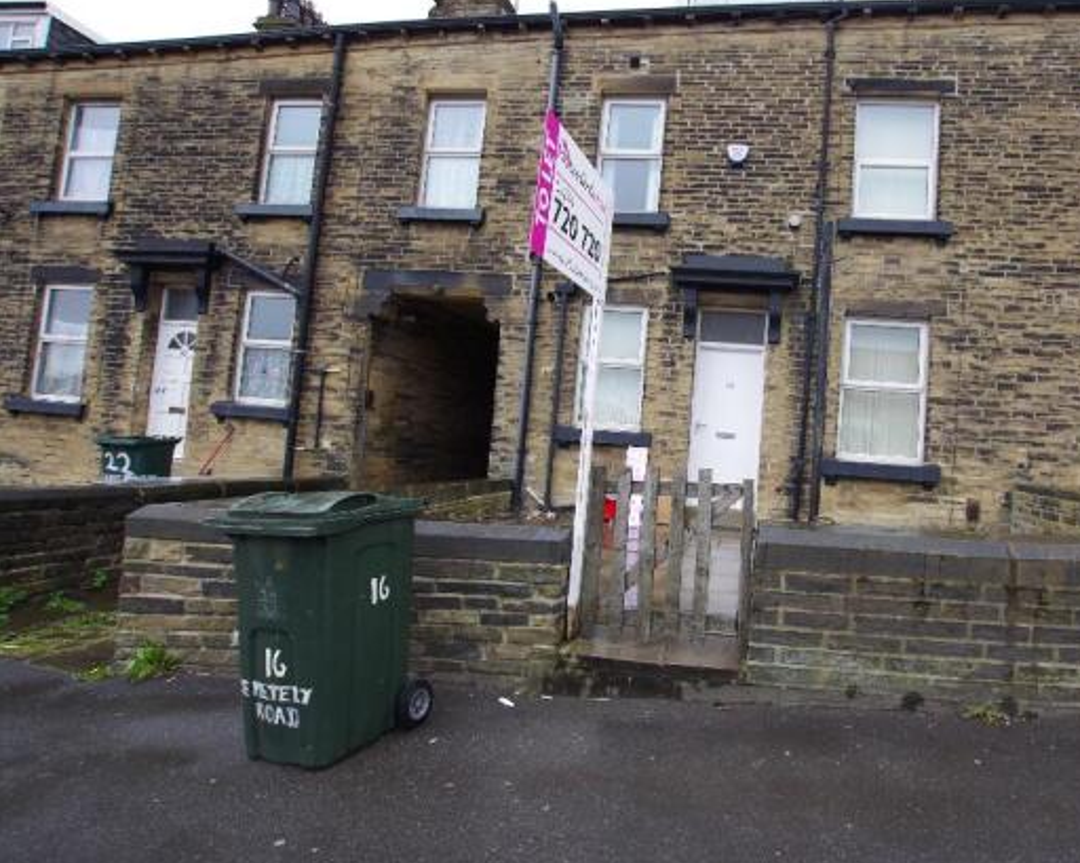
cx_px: 688
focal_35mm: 18
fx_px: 575
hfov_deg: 84.4
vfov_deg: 73.7
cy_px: 409
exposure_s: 1/30
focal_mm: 10
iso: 100
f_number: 5.6
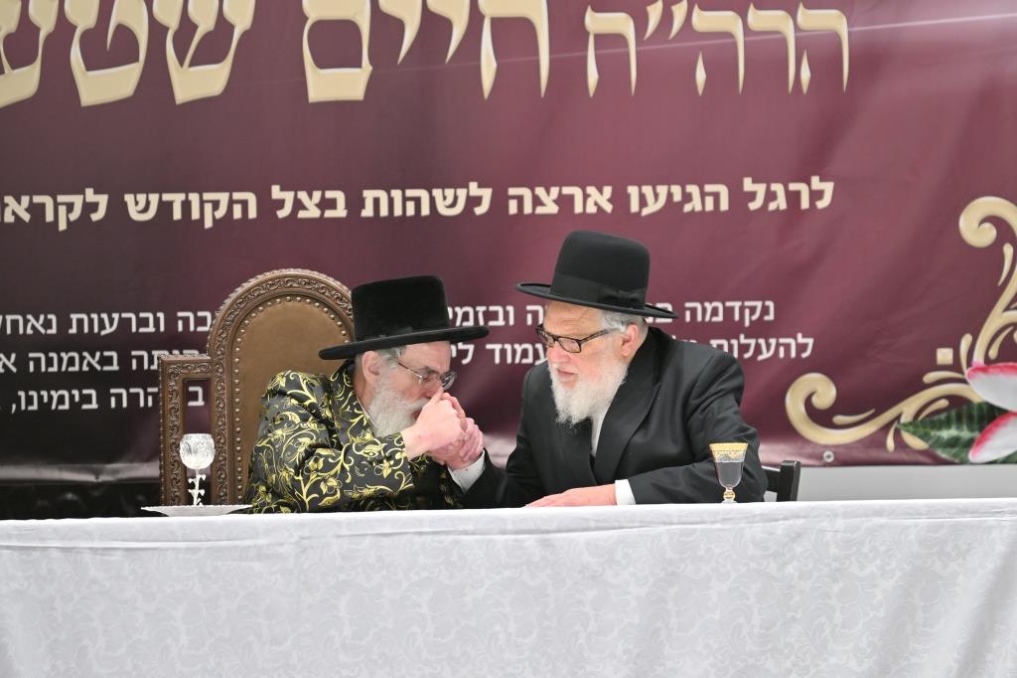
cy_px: 339
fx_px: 8472
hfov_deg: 6.9
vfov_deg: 4.6
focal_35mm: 300
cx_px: 508
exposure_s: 1/250
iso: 200
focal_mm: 200
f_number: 2.8
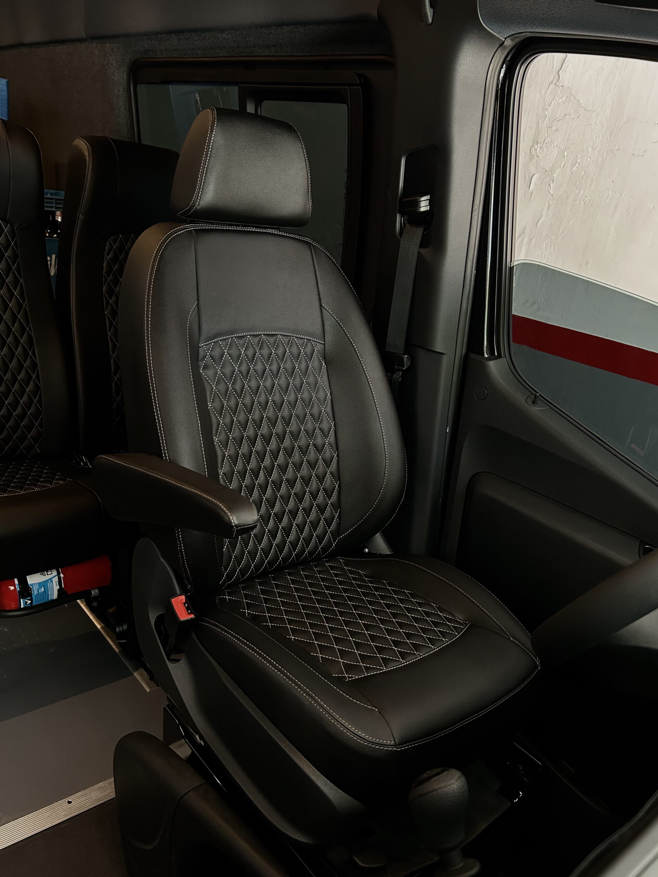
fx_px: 659
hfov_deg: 53.1
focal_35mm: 26
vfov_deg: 67.3
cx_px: 329
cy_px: 438
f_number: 1.5
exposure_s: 1/33
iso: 400
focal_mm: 5.7
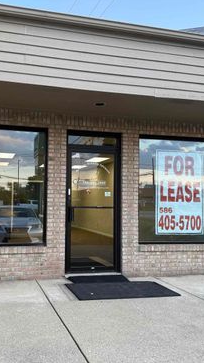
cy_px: 184
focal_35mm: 36
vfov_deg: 55.3
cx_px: 67
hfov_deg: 32.5
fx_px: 346
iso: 64
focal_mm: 6.76
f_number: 1.78
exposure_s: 1/120
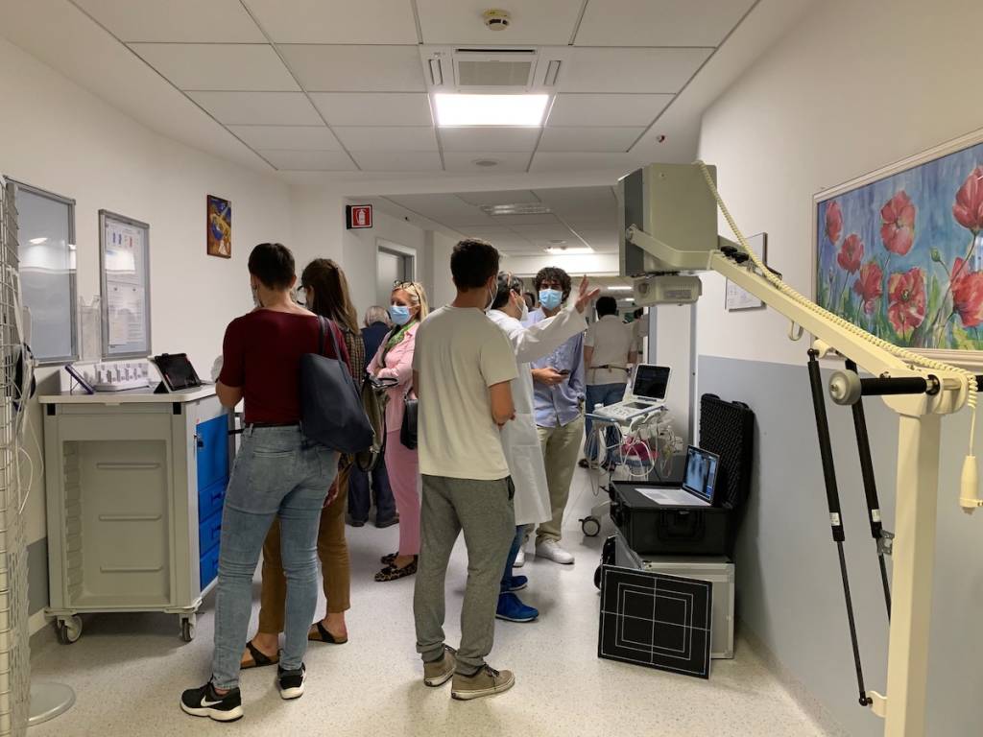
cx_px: 492
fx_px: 738
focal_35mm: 26
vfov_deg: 53.1
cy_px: 368
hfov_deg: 67.3
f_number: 1.8
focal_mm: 4.25
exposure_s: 1/50
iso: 160
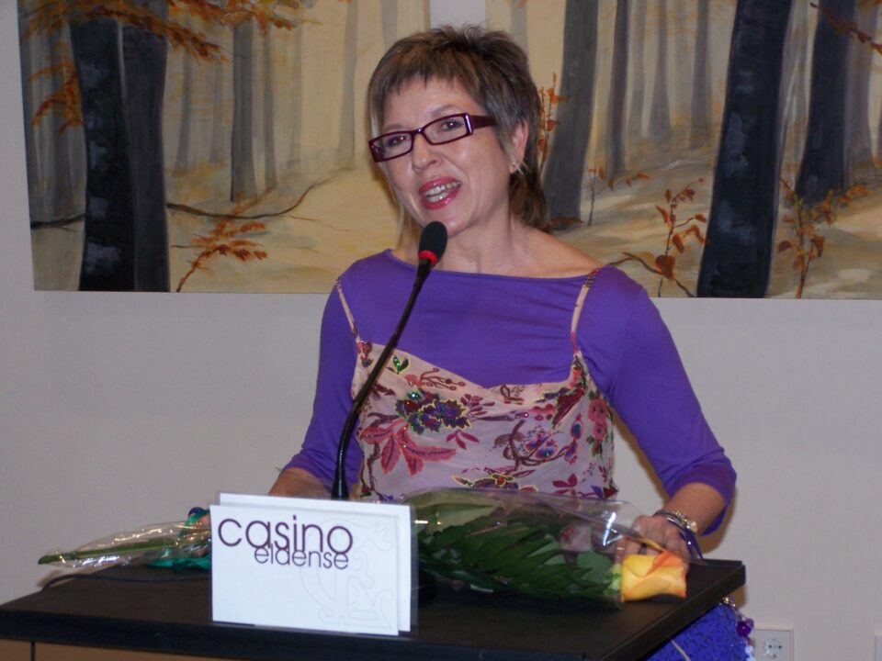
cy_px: 330
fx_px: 2675
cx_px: 441
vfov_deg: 14.1
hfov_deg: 18.7
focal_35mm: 105
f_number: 3.2
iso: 140
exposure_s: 1/100
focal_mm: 17.5
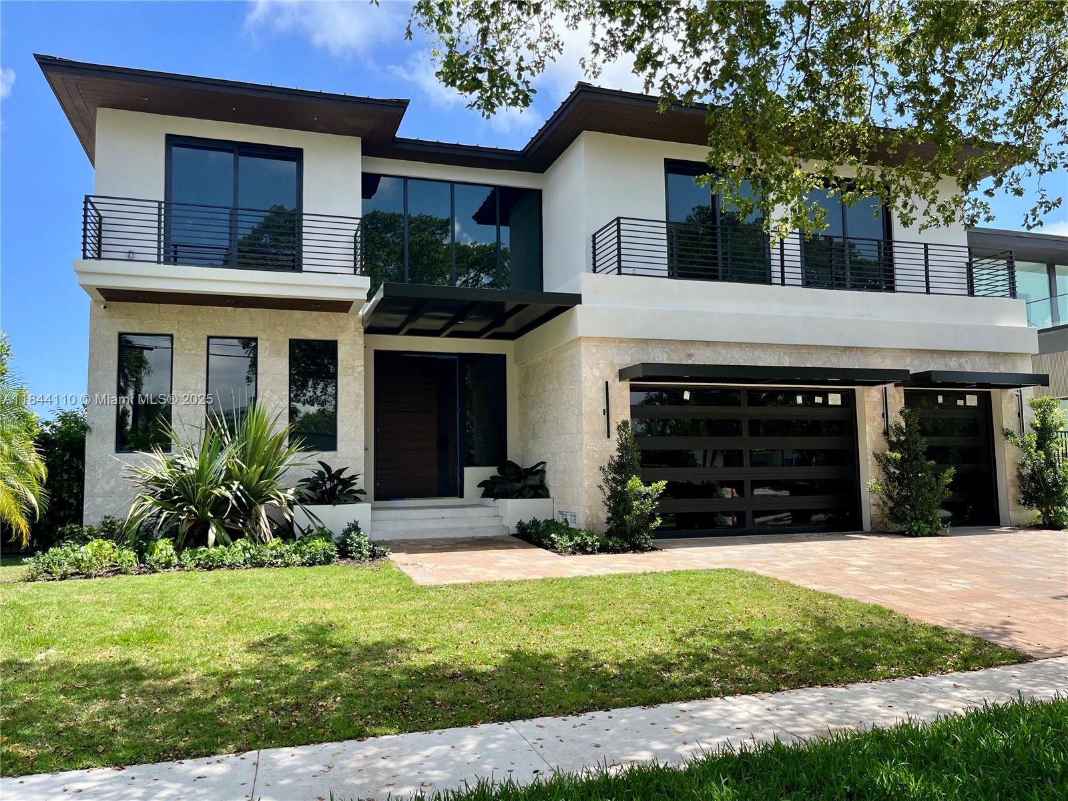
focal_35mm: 26
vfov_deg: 53.1
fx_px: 802
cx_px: 534
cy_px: 400
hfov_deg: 67.3
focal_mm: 5.1
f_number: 1.6
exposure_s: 1/1497
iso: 50
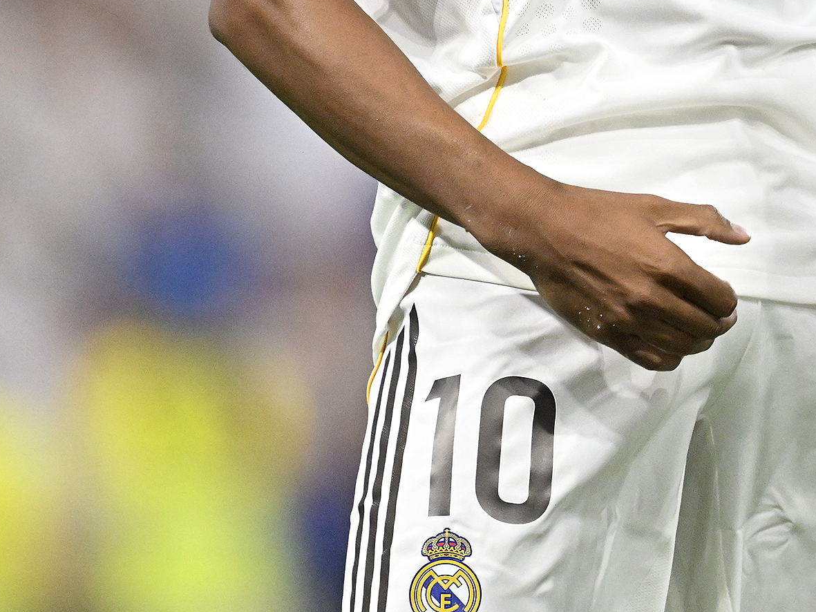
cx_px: 701
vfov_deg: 1.3
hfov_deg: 1.7
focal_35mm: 1140
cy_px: -189
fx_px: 26876
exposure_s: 1/3200
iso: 4000
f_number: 3.2
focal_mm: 400
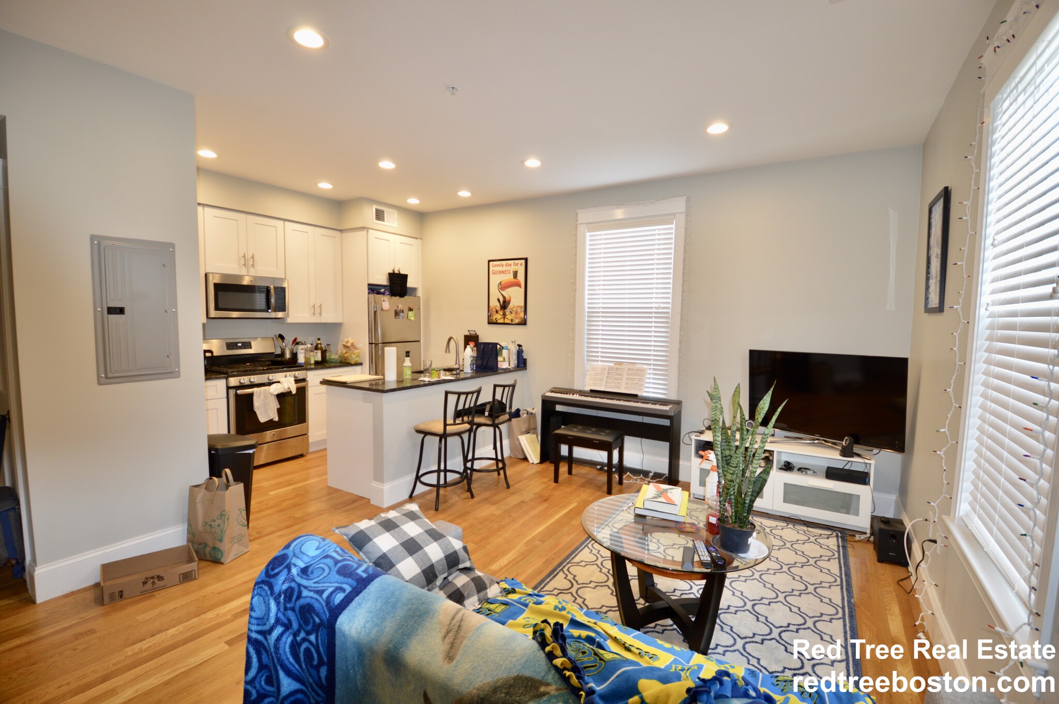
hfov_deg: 100.4
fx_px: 441
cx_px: 530
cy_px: 352
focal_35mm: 15
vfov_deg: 77.2
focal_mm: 10
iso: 400
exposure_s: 1/60
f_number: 4
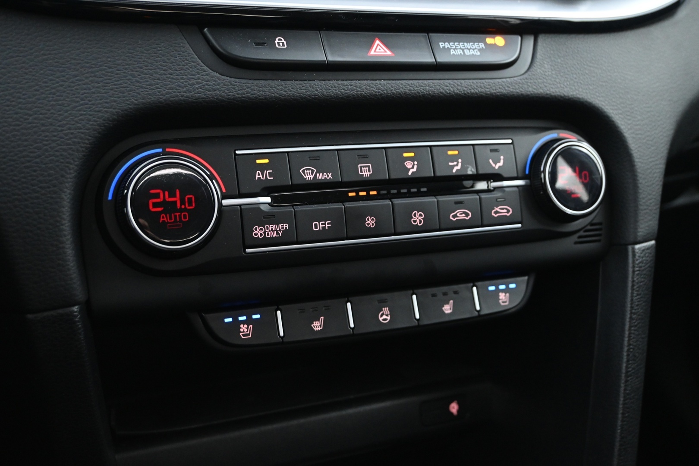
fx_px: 757
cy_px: 233
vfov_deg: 34.2
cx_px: 350
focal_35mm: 39
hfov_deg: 49.6
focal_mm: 26
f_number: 4.5
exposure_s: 1/5
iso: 2500
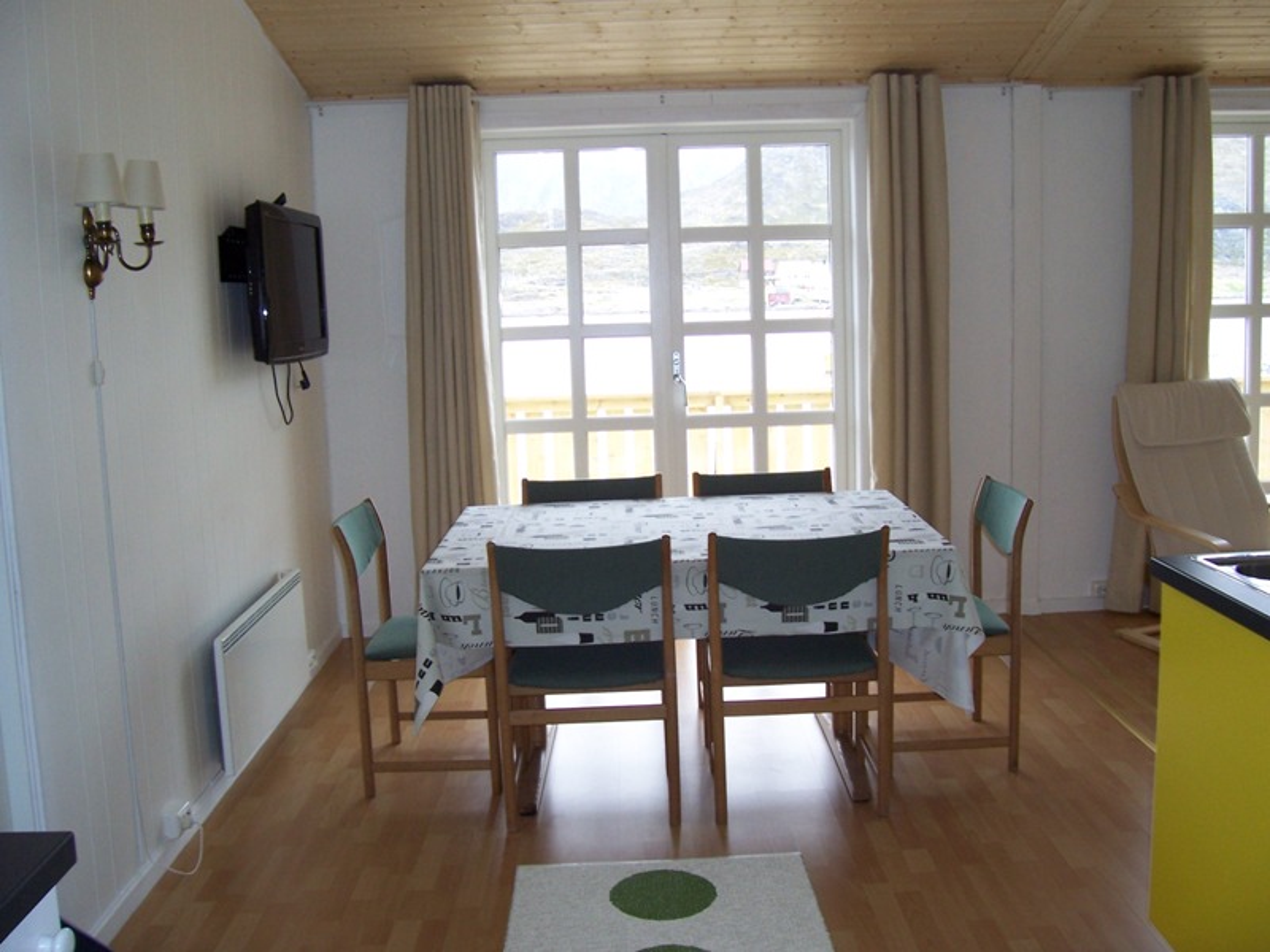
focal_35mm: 34
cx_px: 635
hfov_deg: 54.0
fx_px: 1247
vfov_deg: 41.8
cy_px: 476
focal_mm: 5.6
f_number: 2.7
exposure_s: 1/60
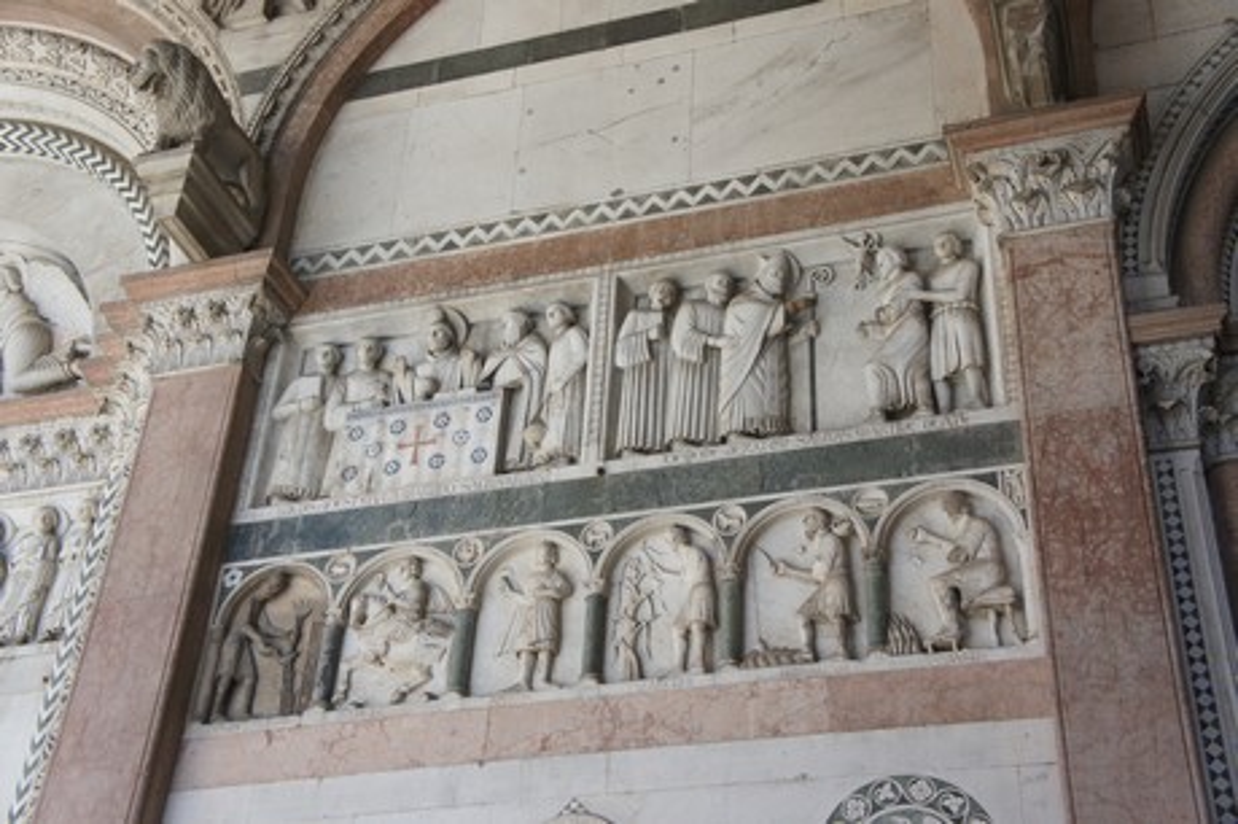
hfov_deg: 41.1
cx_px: 619
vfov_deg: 28.0
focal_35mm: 48
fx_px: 1649
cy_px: 412
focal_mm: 32
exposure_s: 1/125
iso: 200
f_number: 6.3
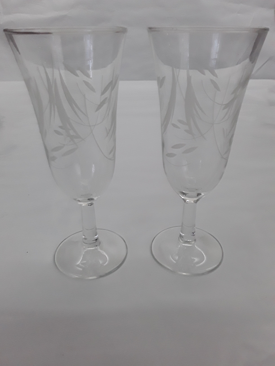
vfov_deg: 65.3
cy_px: 183
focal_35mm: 27
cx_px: 138
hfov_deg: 51.4
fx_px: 286
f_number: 1.9
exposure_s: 1/33
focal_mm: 2.91
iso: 160
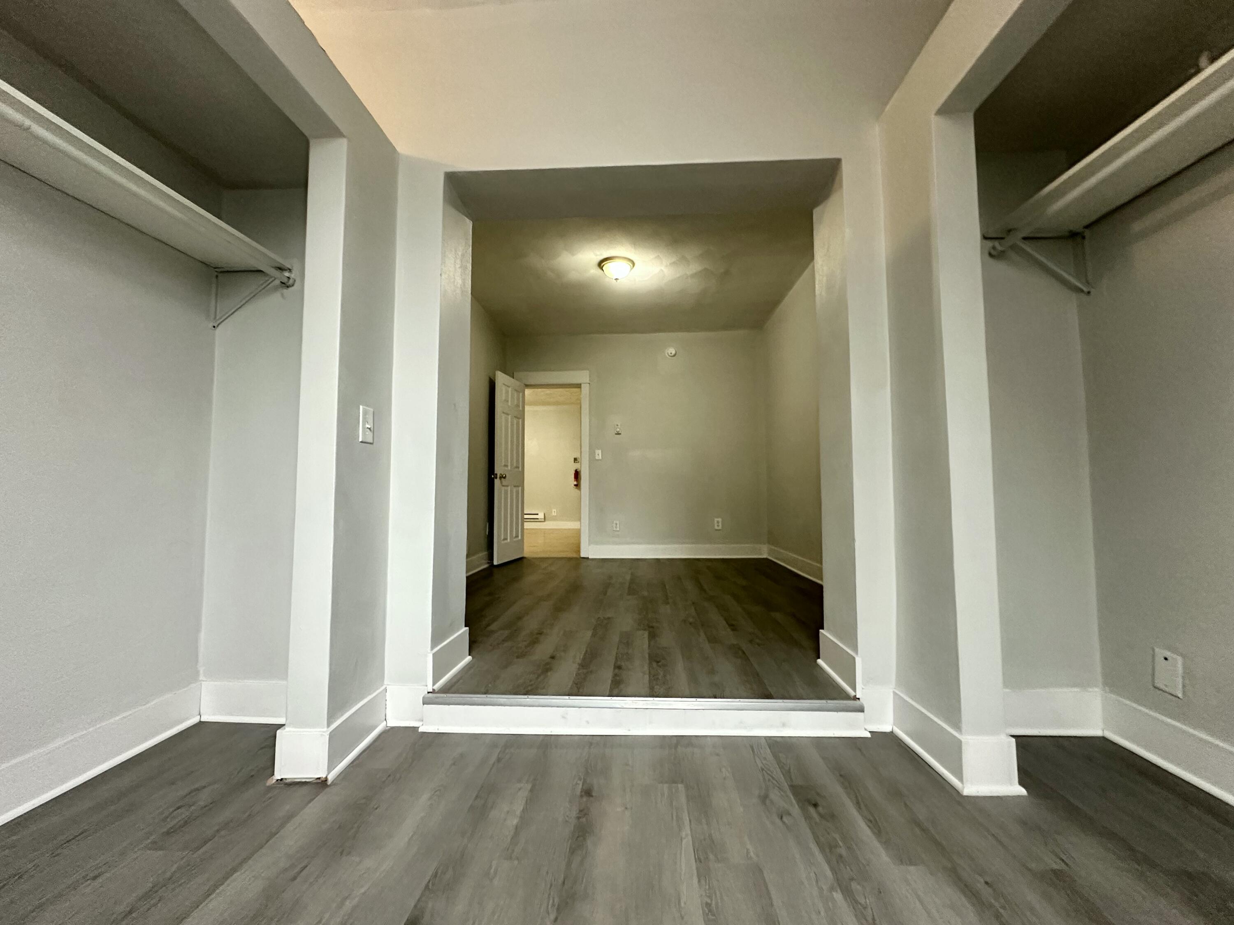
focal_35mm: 14
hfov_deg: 102.1
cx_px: 617
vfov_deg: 85.7
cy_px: 462
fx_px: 499
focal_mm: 2.22
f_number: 2.2
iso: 640
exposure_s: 1/60
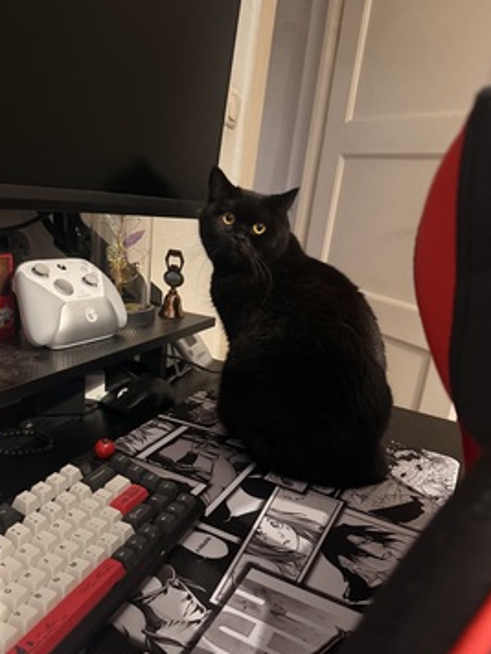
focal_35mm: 27
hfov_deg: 51.3
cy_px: 338
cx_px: 221
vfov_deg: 65.3
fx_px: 511
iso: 1000
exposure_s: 1/30
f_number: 1.78
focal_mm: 6.76
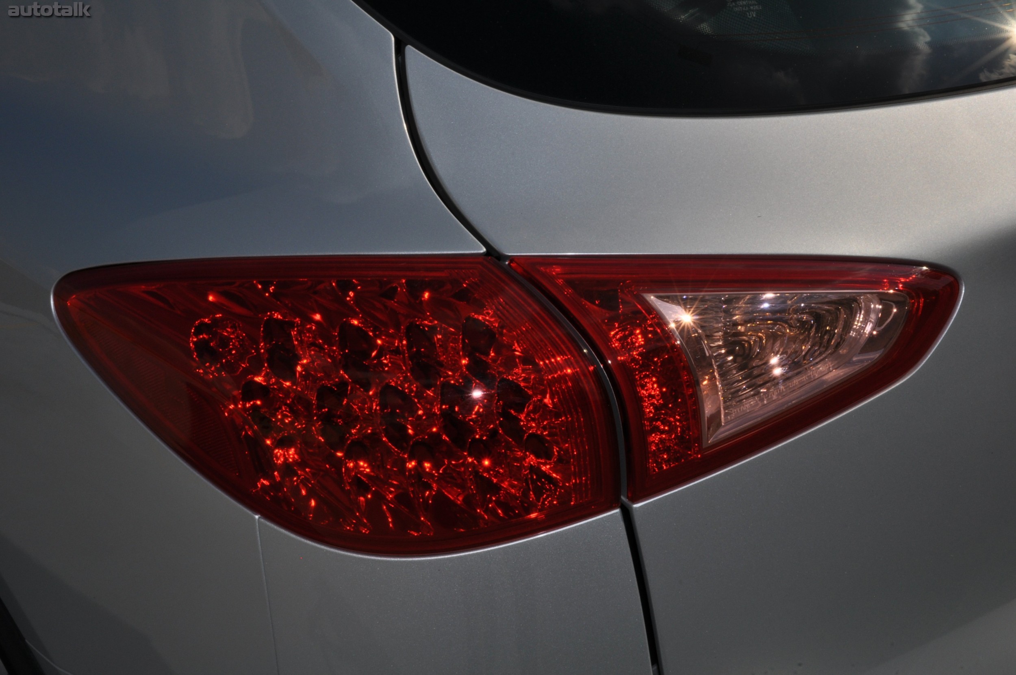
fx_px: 1269
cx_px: 508
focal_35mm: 45
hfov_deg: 43.6
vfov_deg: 29.8
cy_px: 338
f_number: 25
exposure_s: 1/200
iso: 200
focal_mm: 30
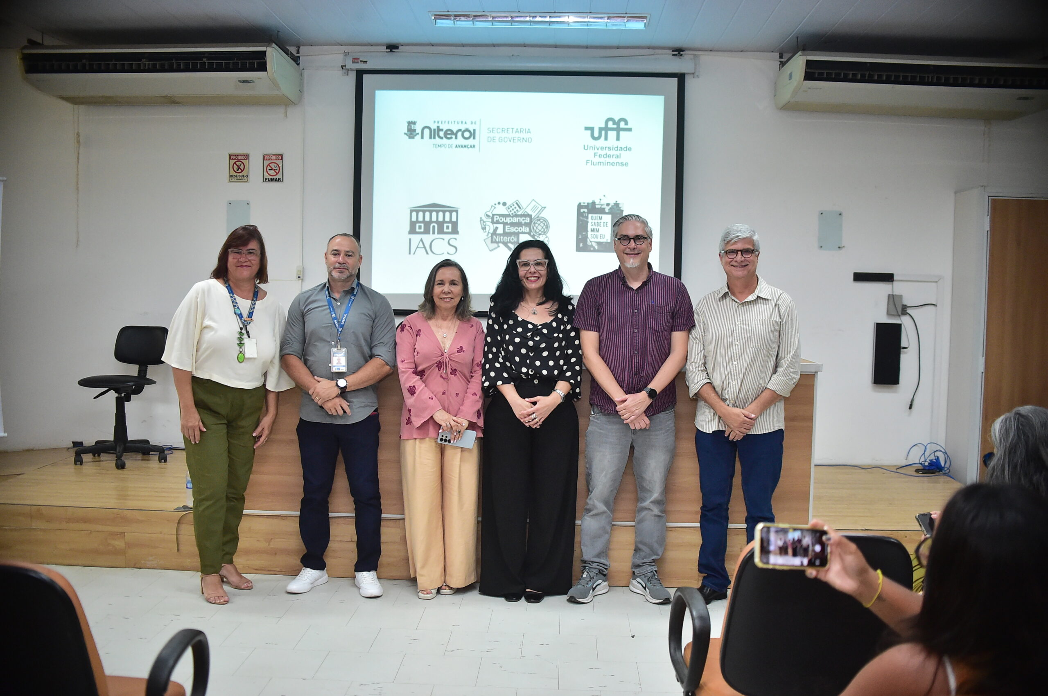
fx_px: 1018
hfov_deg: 54.5
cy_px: 348
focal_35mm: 35
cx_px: 524
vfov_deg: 37.8
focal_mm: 35
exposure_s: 1/1250
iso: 5000
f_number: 3.2
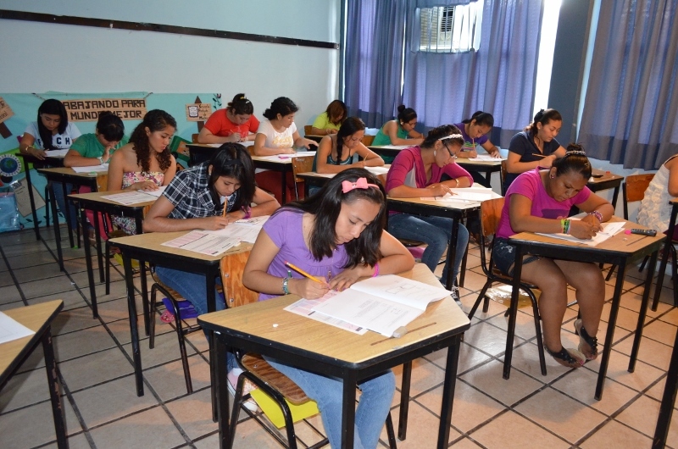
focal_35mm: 27
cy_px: 224
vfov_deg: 47.7
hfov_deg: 67.5
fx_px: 507
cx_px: 339
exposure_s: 1/60
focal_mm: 18
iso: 2800
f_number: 3.5
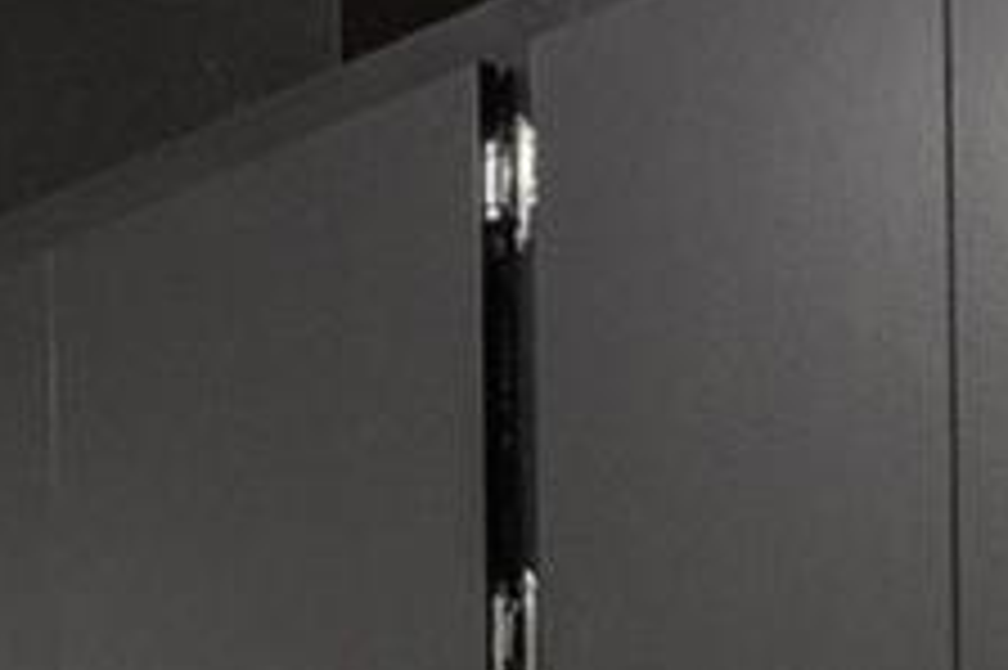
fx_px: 4492
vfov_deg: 7.9
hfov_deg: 12.3
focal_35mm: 161
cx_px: -450
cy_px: 1659
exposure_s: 1/13
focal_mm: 15
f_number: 8
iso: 320
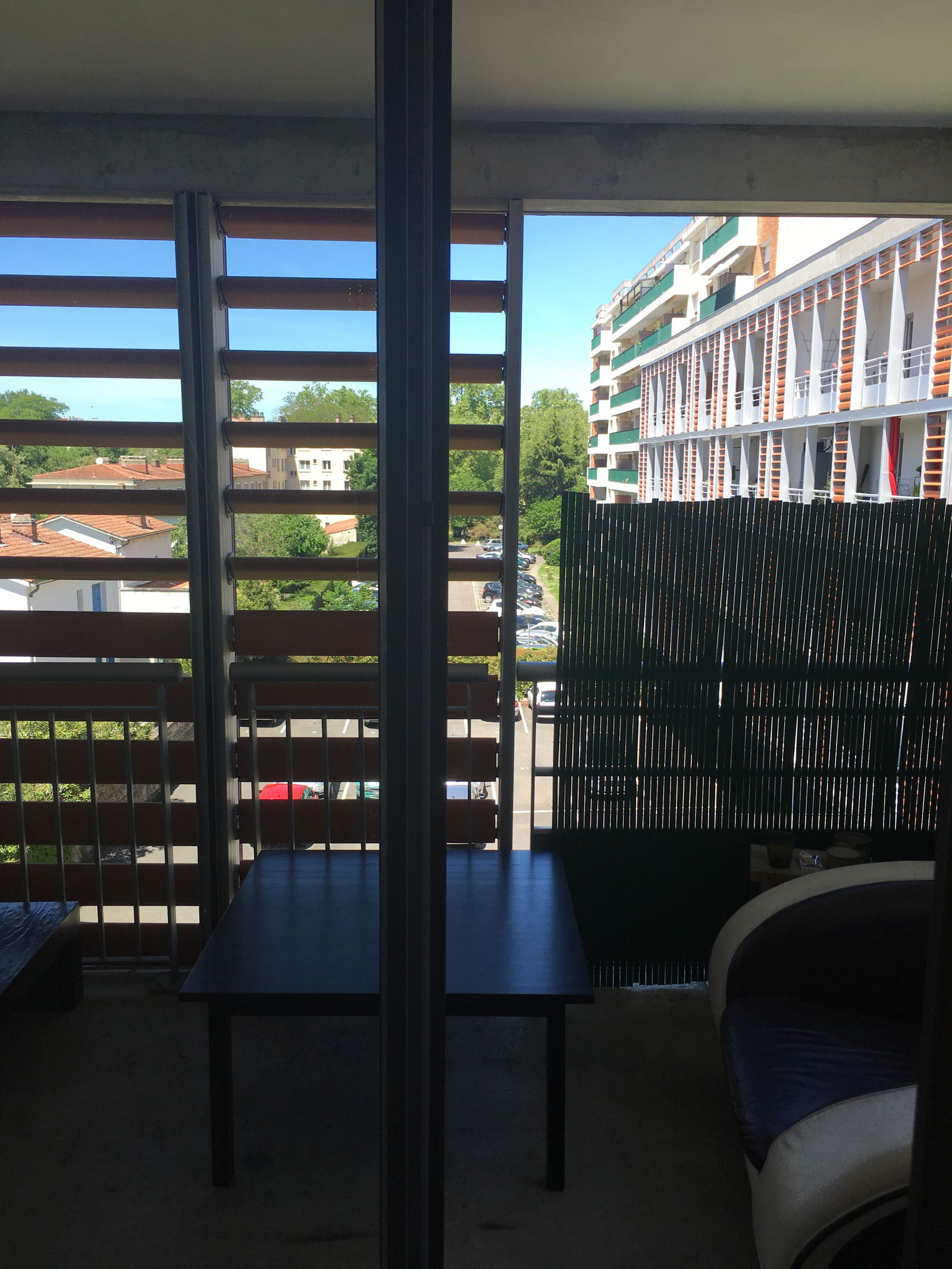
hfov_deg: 48.2
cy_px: 634
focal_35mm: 29
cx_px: 476
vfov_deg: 61.7
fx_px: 1063
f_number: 2.2
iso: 25
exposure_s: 1/460
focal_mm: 4.15
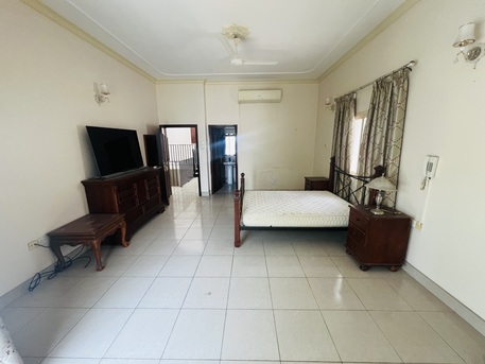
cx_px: 242
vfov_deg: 89.9
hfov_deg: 106.2
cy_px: 182
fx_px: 182
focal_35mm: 13
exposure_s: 1/99
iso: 200
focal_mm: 1.57
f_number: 1.8
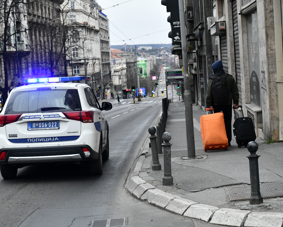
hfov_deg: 24.1
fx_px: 662
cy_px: 114
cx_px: 126
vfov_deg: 19.4
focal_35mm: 79
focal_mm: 70
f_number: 5.6
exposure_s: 1/640
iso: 3200
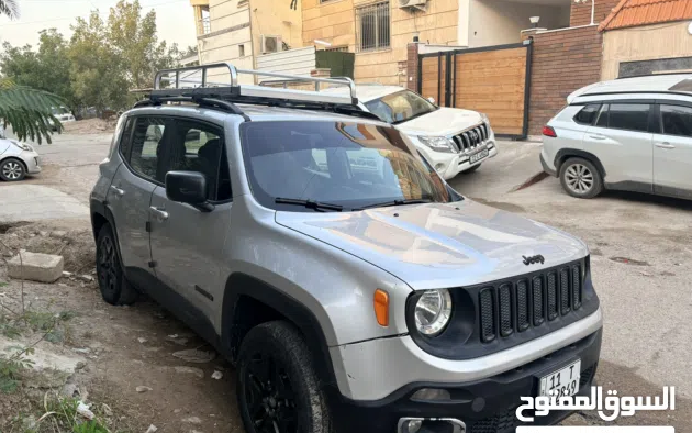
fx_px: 528
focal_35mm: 28
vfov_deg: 44.5
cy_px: 227
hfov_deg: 66.5
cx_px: 350
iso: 50
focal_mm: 5.96
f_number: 1.6
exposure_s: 1/163
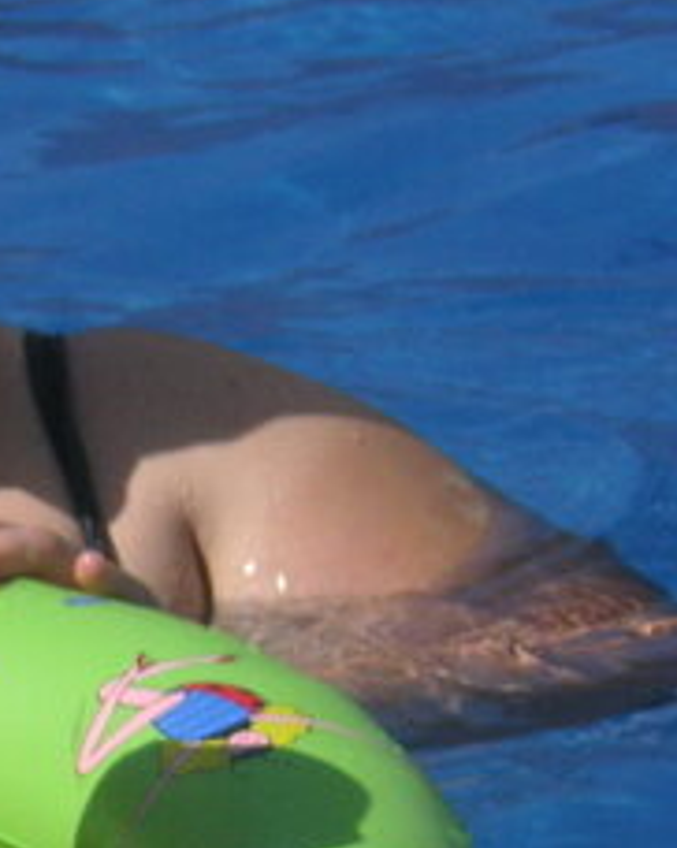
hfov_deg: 5.9
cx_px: -391
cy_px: 759
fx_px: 6445
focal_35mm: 257
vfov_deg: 7.5
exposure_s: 1/180
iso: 50
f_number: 11
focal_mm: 12.4
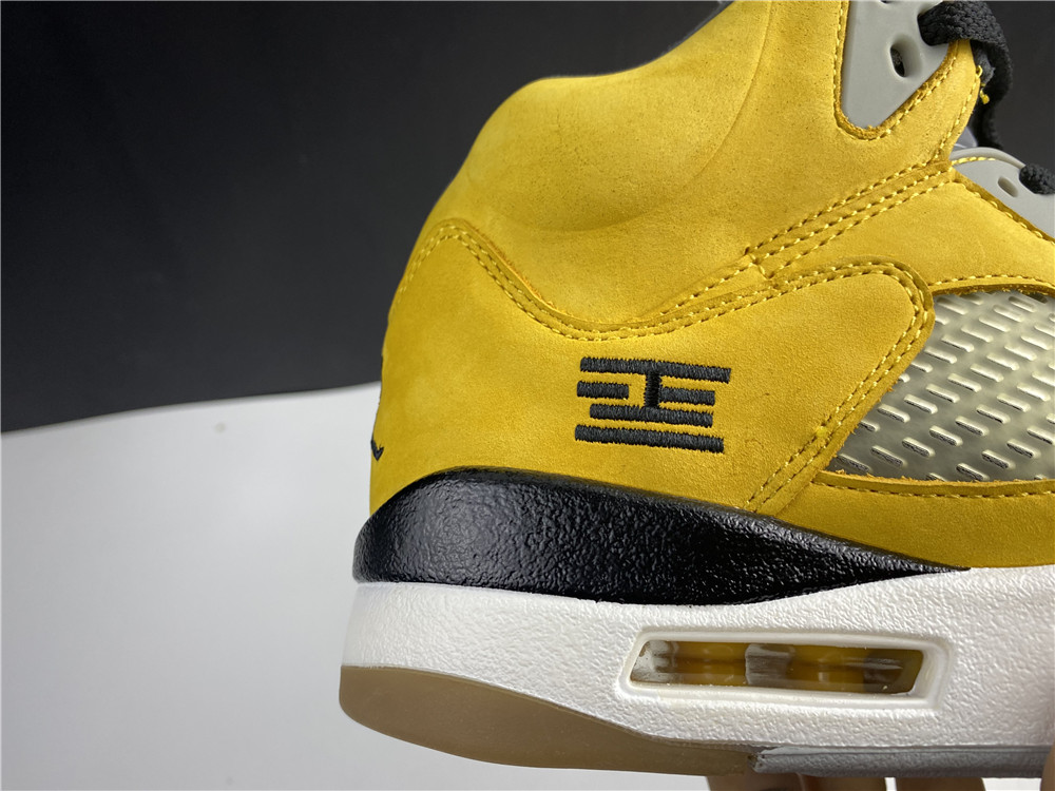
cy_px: 396
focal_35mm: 26
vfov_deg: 53.1
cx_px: 528
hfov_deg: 67.3
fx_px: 792
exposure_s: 1/100
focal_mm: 4.25
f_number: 1.8
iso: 40
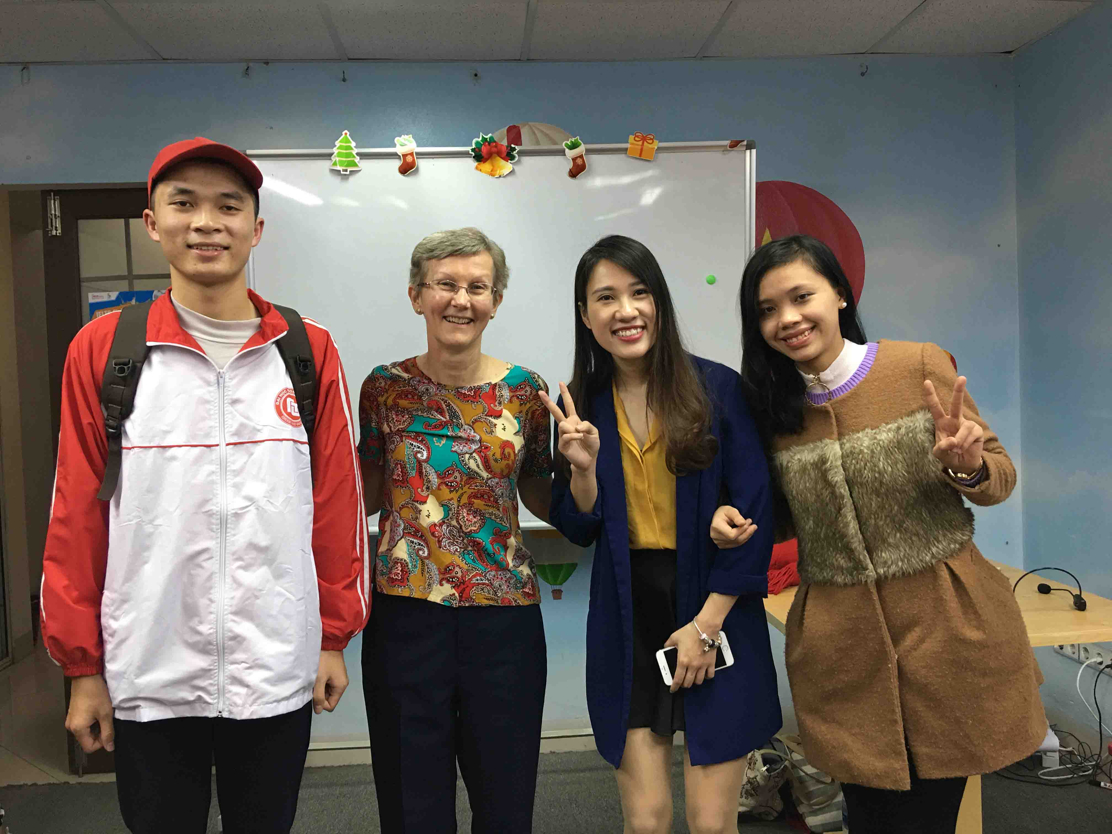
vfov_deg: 48.2
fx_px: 932
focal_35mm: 29
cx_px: 556
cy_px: 417
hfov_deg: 61.7
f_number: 2.2
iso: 64
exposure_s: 1/17
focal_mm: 4.15
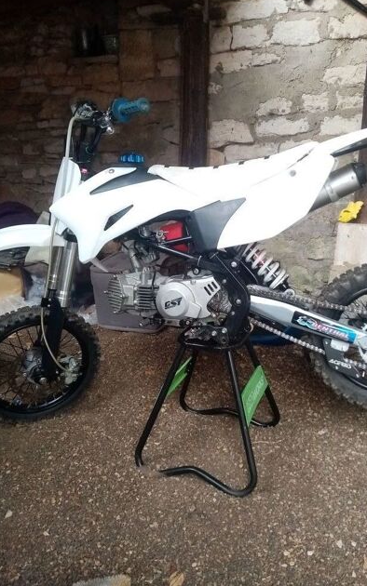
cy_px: 289
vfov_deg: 66.5
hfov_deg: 44.5
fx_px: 448
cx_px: 205
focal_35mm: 28
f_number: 1.8
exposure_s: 1/33.3
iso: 163
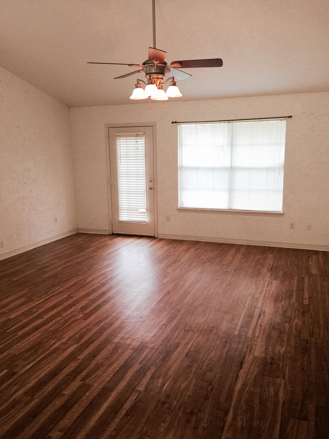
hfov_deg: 48.2
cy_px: 220
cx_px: 164
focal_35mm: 29
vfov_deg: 61.7
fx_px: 367
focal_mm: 4.15
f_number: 2.2
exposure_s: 1/30
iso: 40
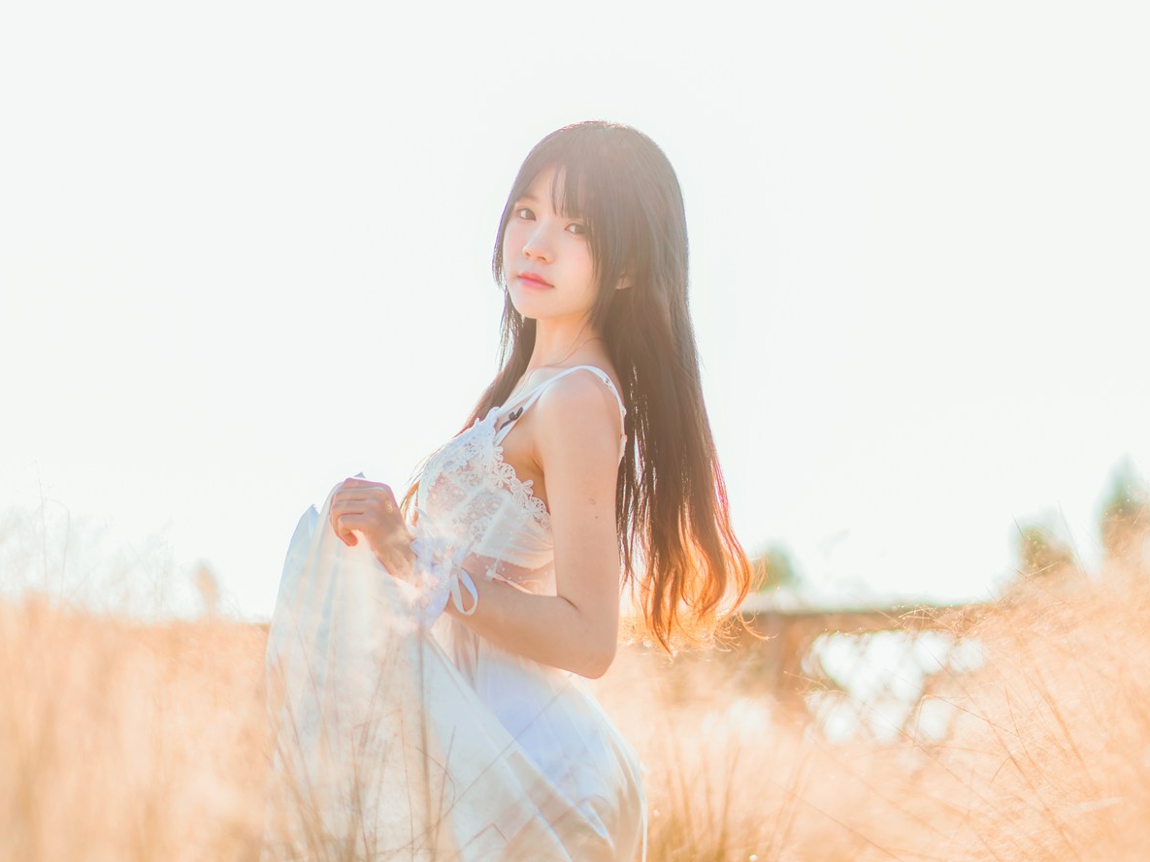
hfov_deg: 26.7
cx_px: 572
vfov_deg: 20.1
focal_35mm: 73
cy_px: 538
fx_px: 2425
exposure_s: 1/2000
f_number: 1.4
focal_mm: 50
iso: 64
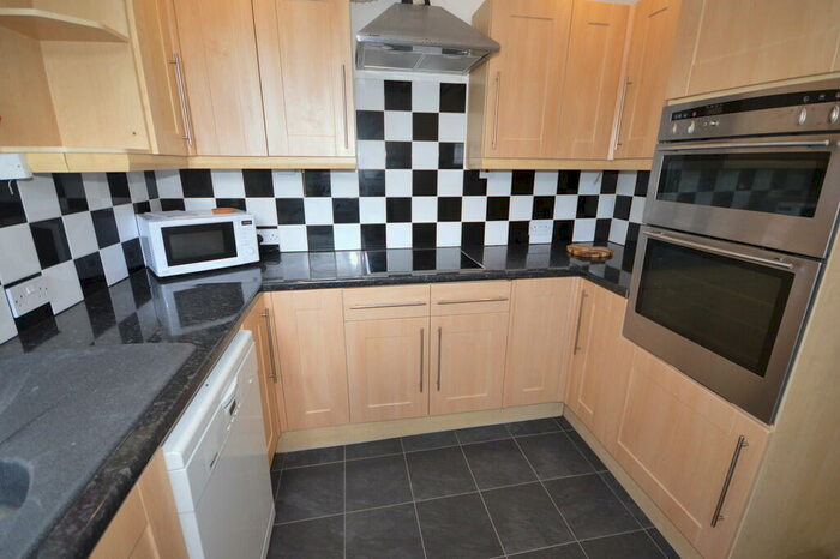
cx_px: 420
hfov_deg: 100.4
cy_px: 280
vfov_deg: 77.3
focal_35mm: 15
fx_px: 350
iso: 900
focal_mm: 10
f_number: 4
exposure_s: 1/60
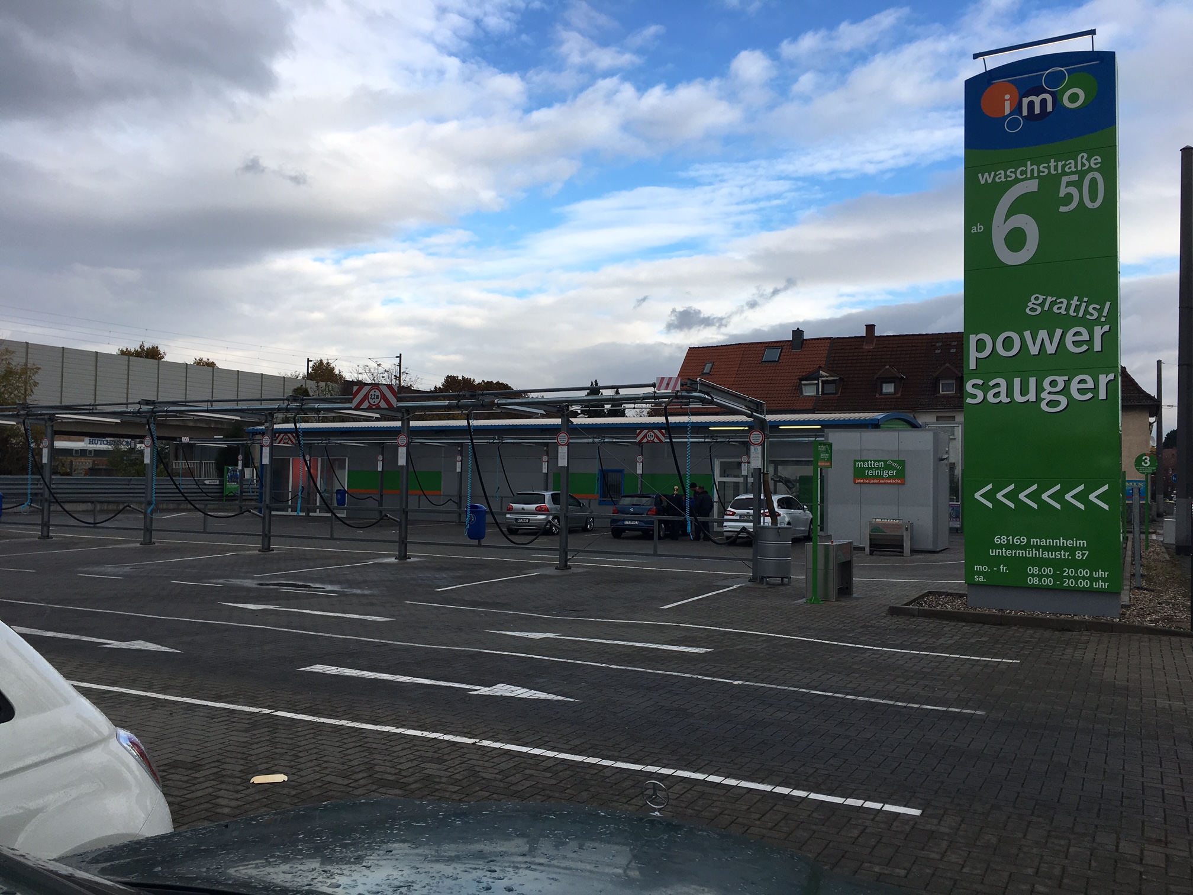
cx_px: 596
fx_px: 999
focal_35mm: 29
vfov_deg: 48.2
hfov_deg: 61.7
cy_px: 448
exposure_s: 1/827
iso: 25
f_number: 2.2
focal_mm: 4.15
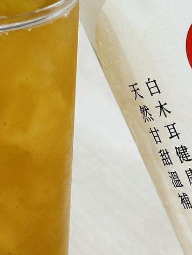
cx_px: 104
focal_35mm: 162
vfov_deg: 12.2
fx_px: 1197
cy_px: 173
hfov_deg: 9.2
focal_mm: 6.86
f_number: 1.78
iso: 100
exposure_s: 1/60
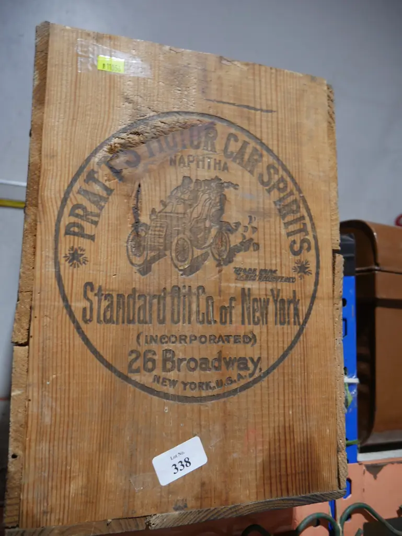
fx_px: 433
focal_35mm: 28
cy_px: 268
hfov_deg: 49.8
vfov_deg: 63.4
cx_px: 201
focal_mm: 14
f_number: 3.5
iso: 320
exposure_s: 1/60
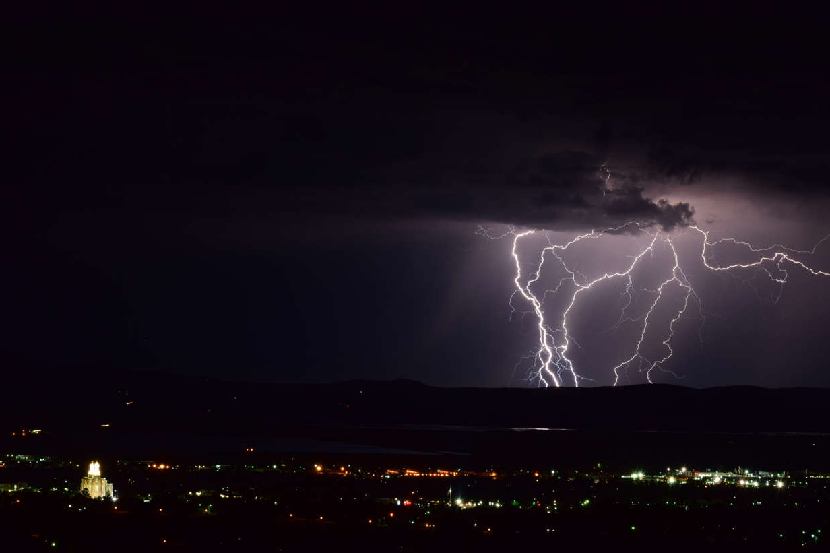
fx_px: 2443
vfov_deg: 12.9
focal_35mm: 106
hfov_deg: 19.3
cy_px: 268
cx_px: 430
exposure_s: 8
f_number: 20
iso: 400
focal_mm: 68
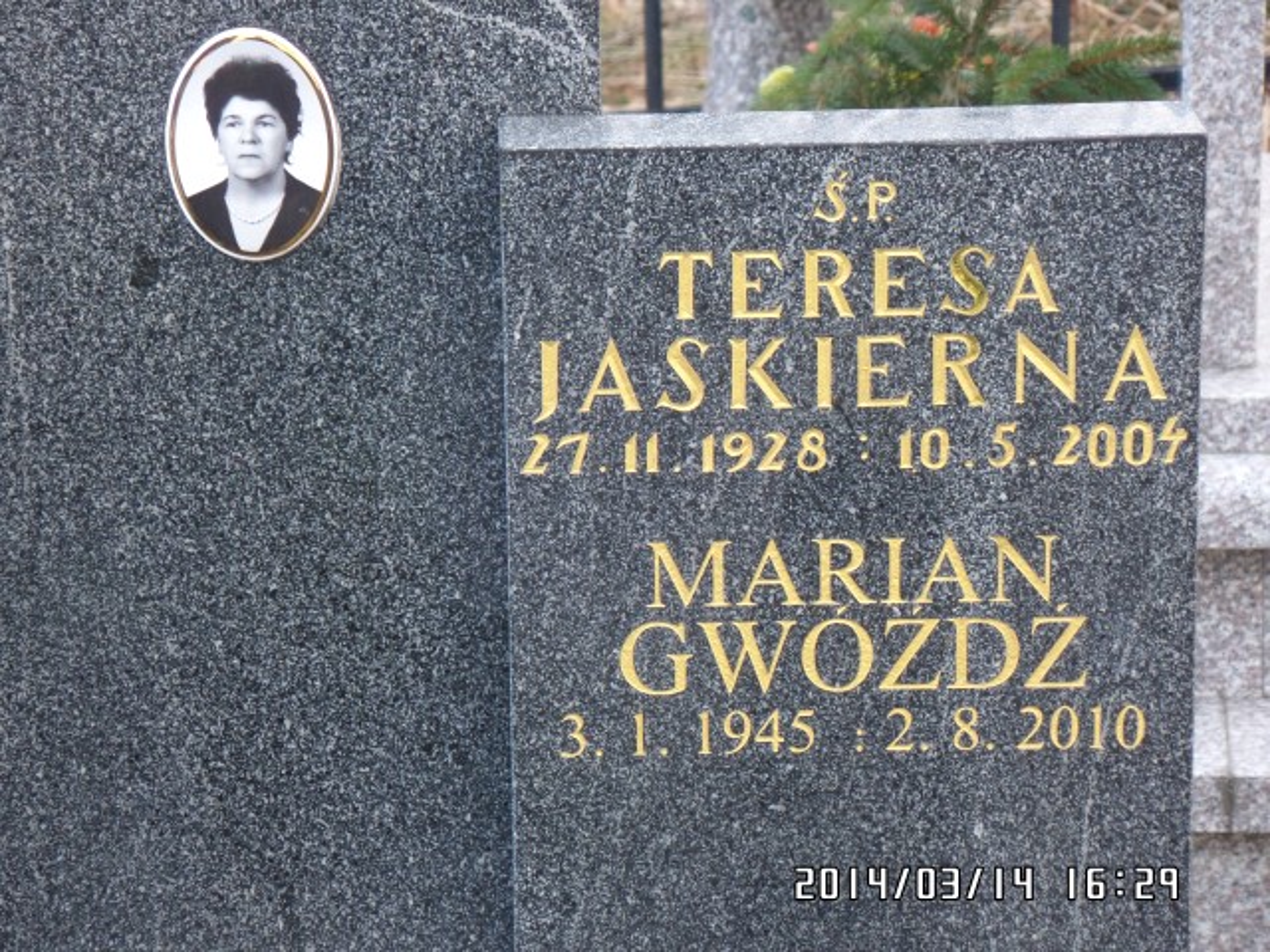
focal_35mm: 141
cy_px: 476
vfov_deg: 10.5
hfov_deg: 14.0
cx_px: 635
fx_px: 5173
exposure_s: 1/60
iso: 240
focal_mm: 25.2
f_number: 4.2
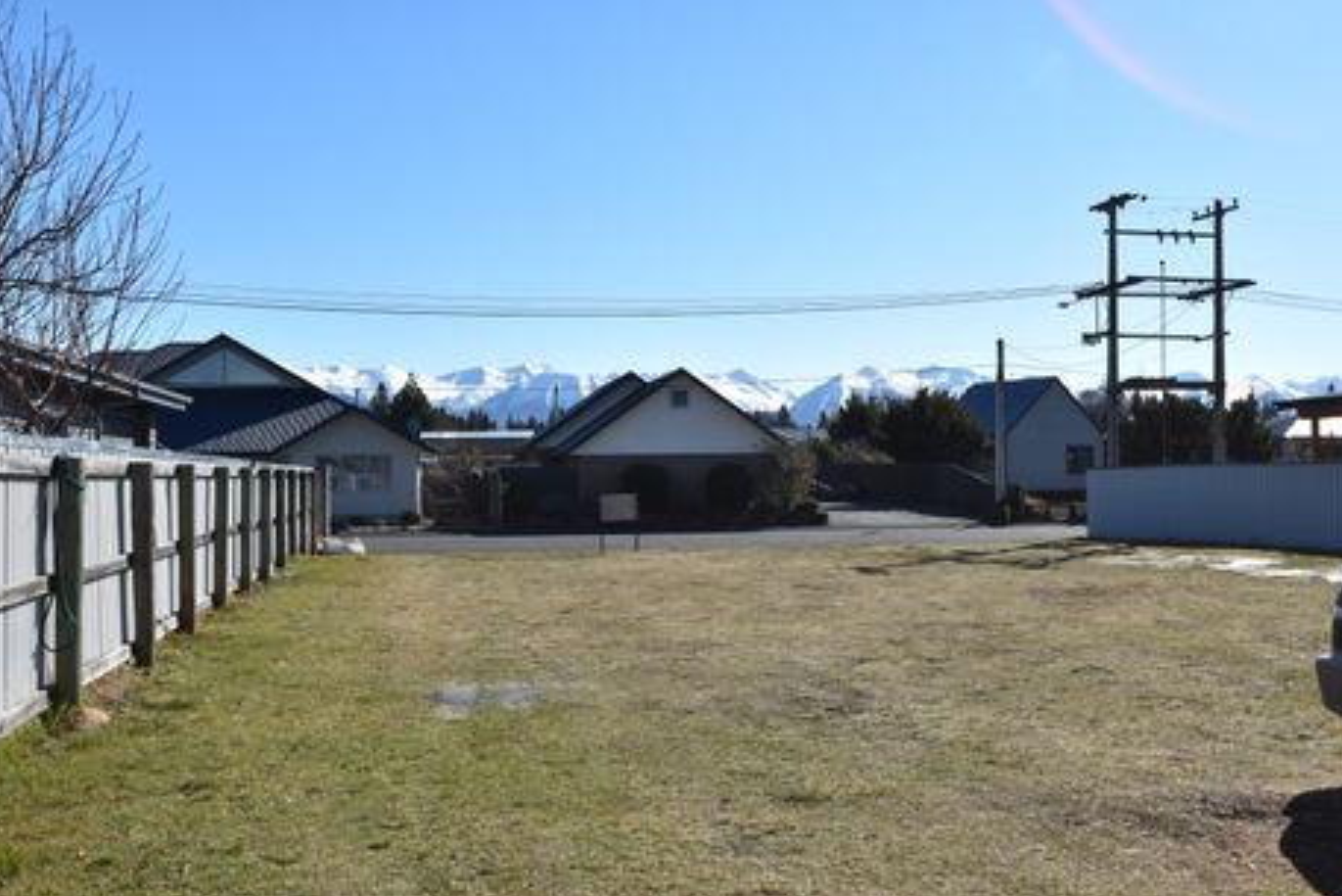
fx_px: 1380
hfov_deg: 51.9
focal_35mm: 37
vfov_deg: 36.0
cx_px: 672
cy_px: 457
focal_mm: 24
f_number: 10
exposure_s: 1/400
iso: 200
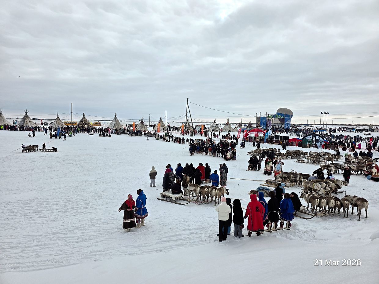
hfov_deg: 73.9
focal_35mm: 23
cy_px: 142
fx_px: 252
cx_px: 190
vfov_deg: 58.9
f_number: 1.7
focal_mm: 6.3
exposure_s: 1/7944
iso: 50
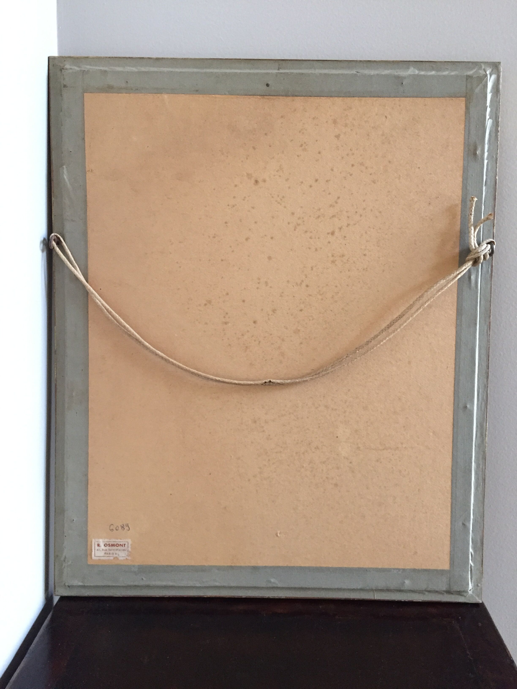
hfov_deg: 48.2
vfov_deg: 61.7
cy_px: 344
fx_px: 577
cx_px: 258
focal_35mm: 29
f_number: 2.2
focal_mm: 4.15
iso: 250
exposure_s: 1/33
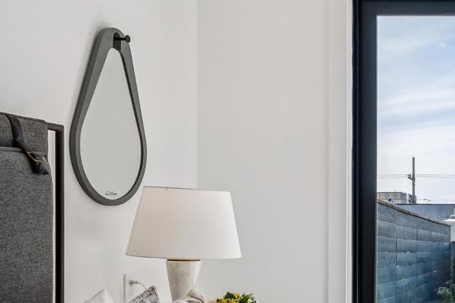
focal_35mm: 53
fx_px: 670
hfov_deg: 32.2
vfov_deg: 25.3
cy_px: 220
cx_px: 524
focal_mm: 21
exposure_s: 1/800
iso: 640
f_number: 8
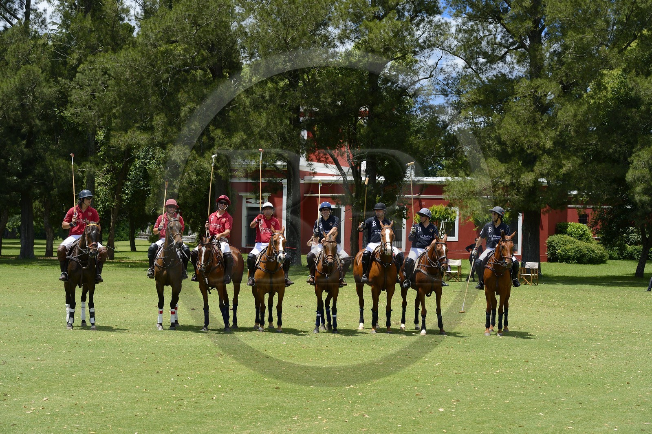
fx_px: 1267
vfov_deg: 19.4
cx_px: 326
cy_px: 217
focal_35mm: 70
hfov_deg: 28.9
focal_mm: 70
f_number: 7.1
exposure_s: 1/640
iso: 200
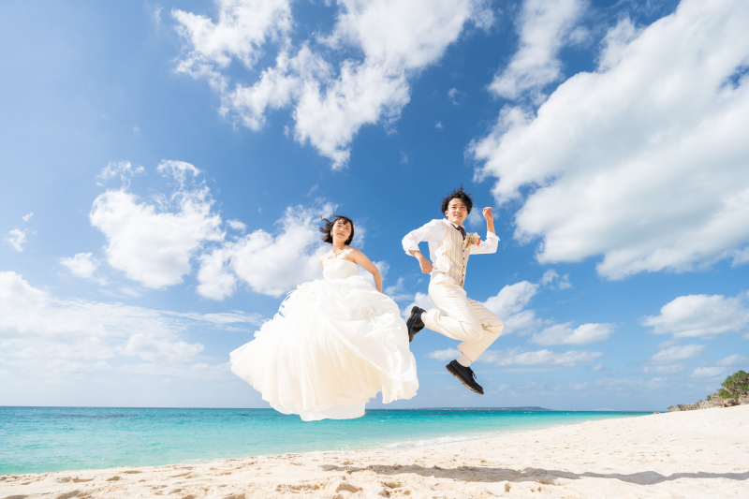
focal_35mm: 16
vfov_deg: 73.7
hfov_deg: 96.7
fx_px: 333
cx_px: 374
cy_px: 250
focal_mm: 16
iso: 100
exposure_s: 1/1600
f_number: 4
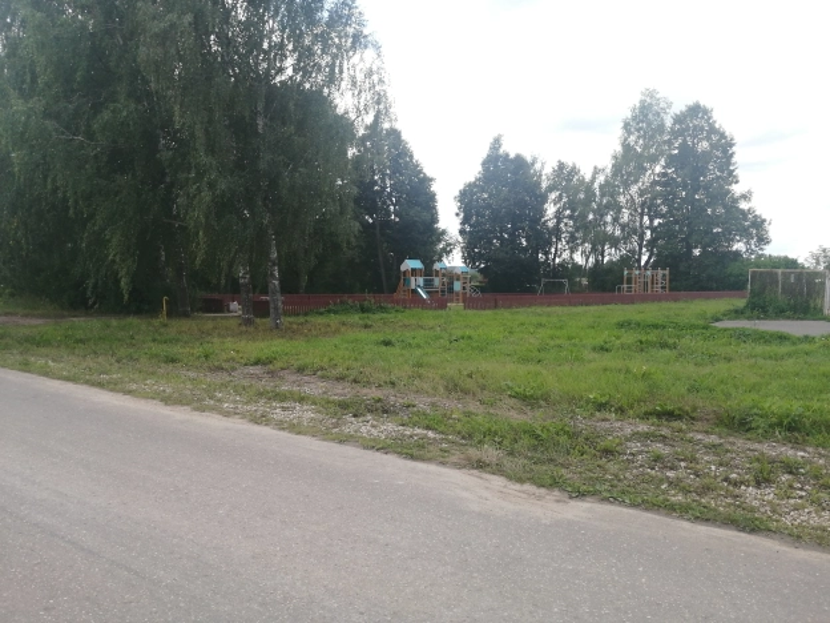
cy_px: 312
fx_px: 623
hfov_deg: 67.3
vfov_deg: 53.1
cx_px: 415
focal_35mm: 26
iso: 50
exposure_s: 1/446
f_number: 1.8
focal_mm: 3.62
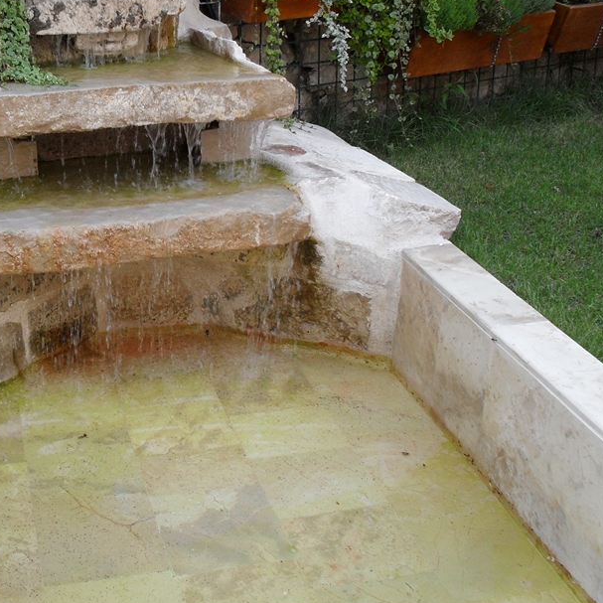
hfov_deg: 33.1
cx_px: 198
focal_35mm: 51
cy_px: 238
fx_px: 1005
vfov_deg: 33.3
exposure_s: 1/60
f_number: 3.2
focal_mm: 6.3
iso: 100
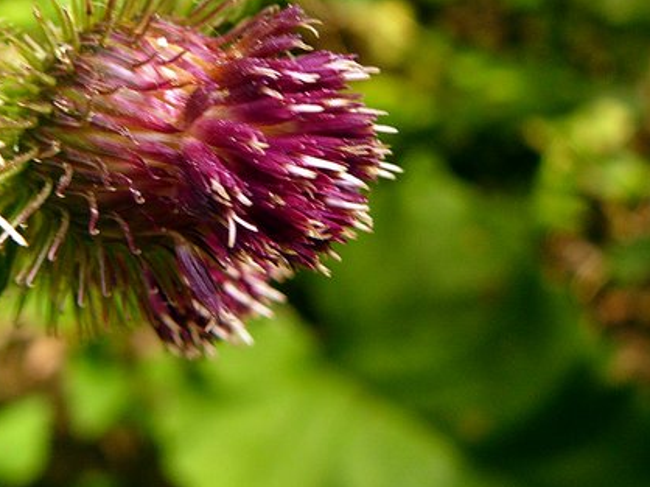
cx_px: 54
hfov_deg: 27.8
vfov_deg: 21.5
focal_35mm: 67
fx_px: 1257
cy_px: 65
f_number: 2.8
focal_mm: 5.2
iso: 80
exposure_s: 1/100
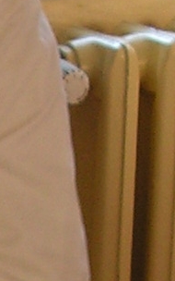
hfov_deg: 5.0
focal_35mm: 257
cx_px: -157
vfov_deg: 8.1
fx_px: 1961
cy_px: 312
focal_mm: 6
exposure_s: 1/40
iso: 80
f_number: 3.2
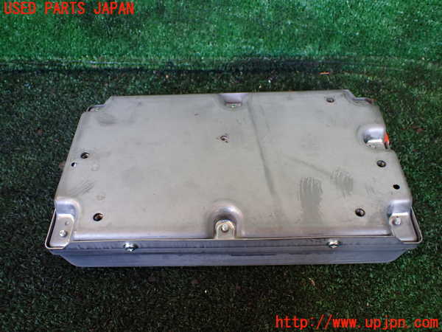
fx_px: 383
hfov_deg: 60.0
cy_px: 166
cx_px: 221
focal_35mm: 30
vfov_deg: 46.8
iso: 320
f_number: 2.3
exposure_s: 1/125
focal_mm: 5.4
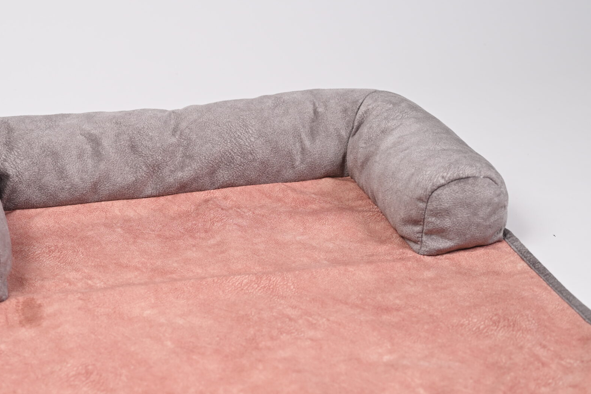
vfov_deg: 16.8
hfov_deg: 24.9
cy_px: 253
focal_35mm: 81
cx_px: 195
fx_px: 1330
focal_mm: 50
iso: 250
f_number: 4
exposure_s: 1/125
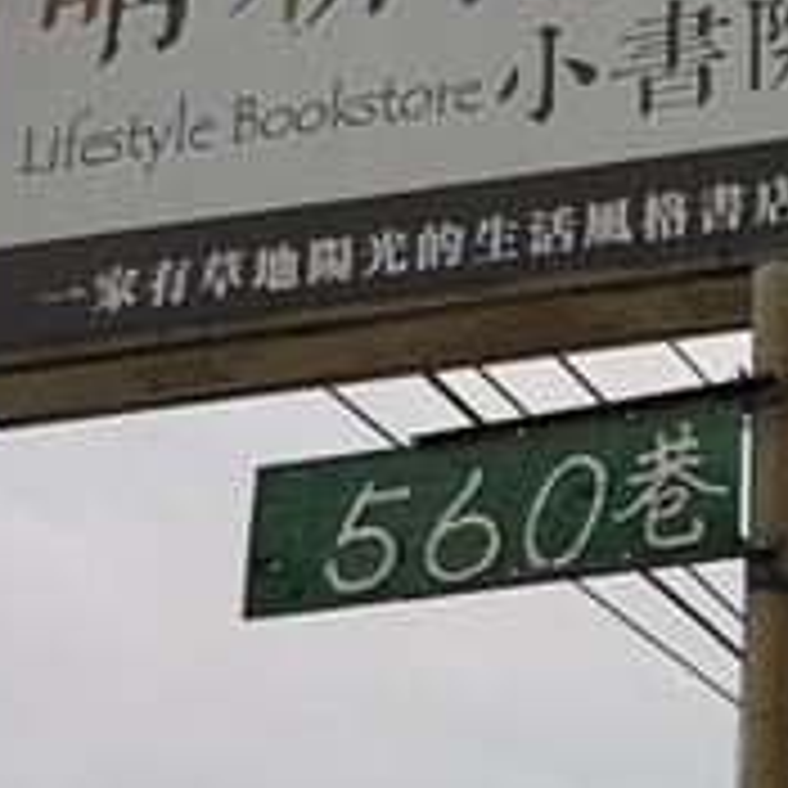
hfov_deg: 12.4
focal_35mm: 137
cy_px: 432
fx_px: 3528
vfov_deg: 12.7
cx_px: 1022
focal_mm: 3.95
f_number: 1.8
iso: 50
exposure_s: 1/376
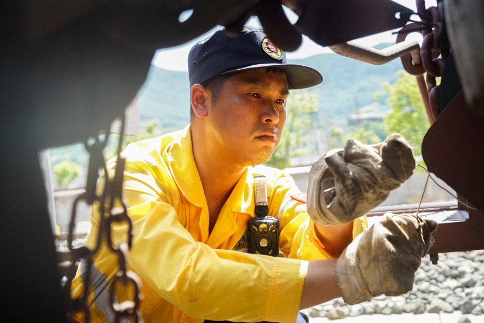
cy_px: 162
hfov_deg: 41.9
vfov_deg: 28.7
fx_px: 632
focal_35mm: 47
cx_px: 242
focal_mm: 47
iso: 12800
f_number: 5
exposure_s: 1/8000
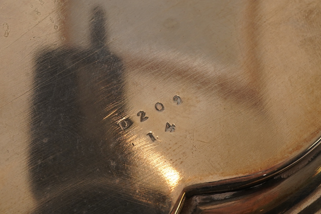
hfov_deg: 33.4
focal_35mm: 60
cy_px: 74
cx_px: 142
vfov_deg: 22.6
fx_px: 535
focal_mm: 30
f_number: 22
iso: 400
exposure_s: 1/125
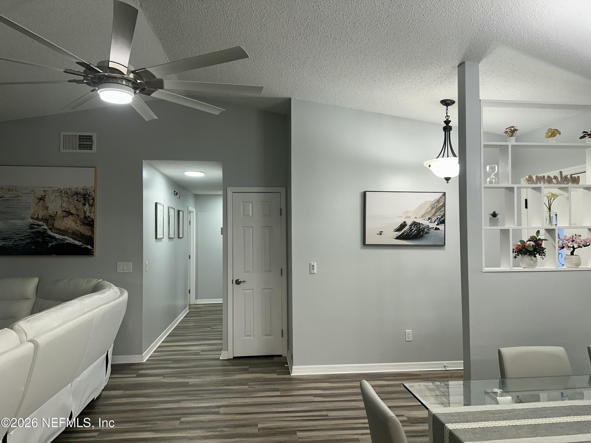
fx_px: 410
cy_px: 222
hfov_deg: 71.6
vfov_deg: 56.8
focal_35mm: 24
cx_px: 296
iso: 100
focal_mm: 6.86
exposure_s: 1/120
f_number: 1.78
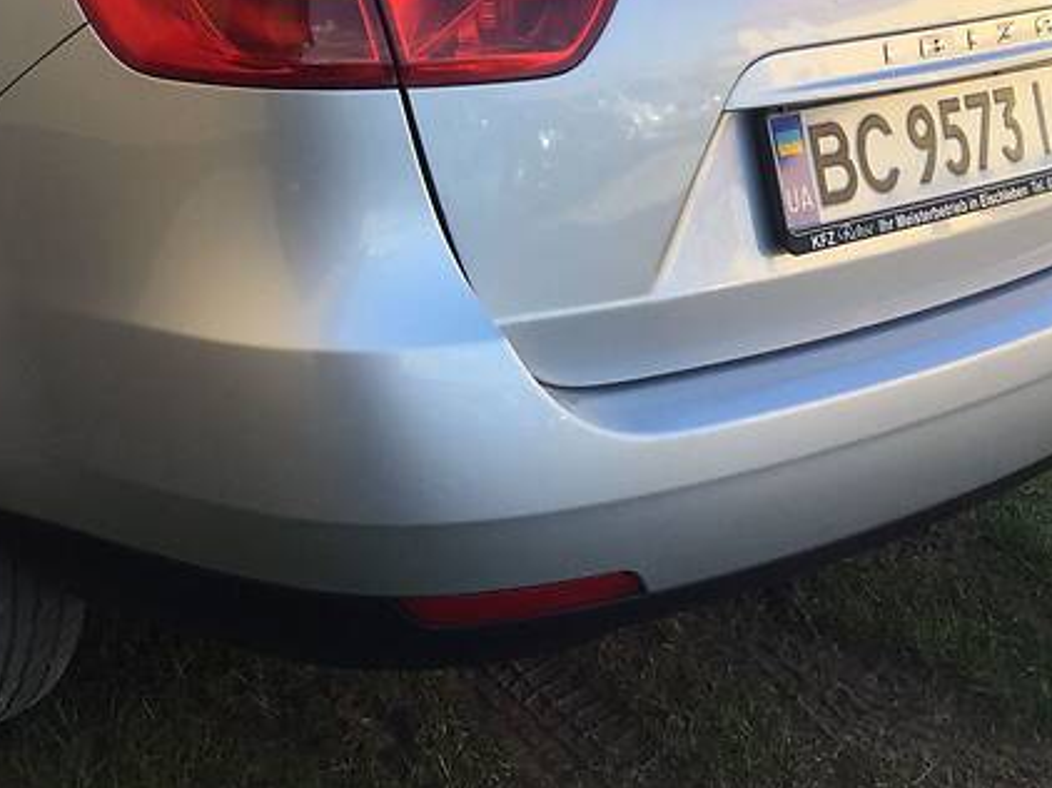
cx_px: 279
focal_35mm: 55
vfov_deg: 25.9
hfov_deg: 34.3
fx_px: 1671
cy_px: 130
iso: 32
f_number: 2.2
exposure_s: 1/488
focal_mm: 4.2
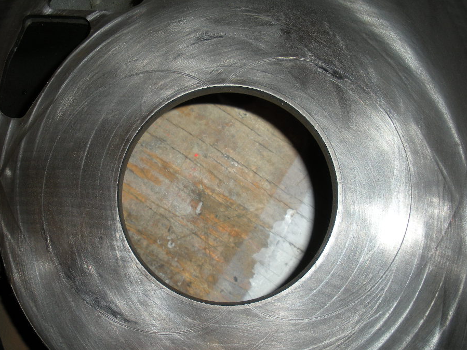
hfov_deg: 45.7
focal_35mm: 41
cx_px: 210
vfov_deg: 35.1
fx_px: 553
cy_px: 193
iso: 64
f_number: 3.5
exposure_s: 1/60
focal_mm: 6.3
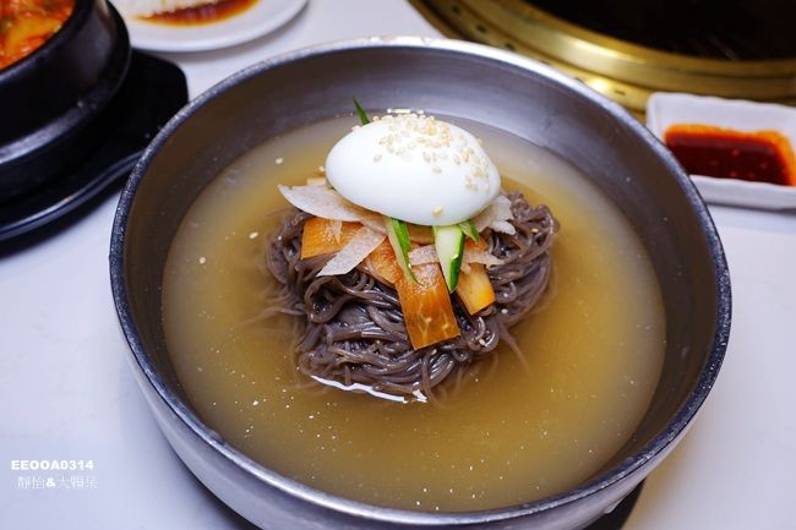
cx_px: 398
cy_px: 265
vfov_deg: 42.3
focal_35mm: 31
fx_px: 685
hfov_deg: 60.3
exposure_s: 1/80
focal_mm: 11.22
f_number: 2.8
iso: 125
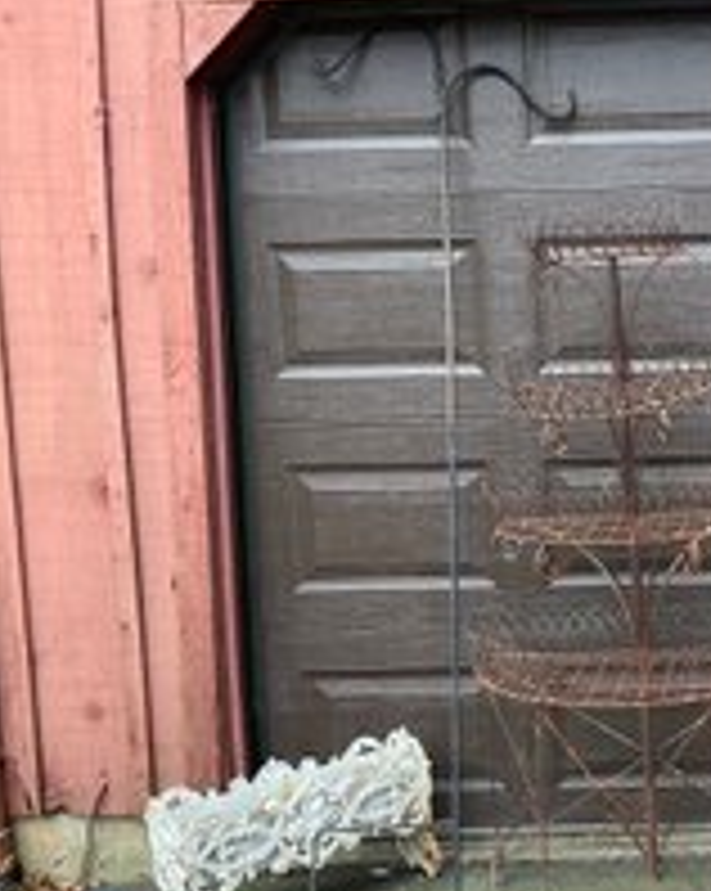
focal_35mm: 49
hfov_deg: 29.1
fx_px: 1291
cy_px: 529
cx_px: 691
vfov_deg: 37.9
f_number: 1.8
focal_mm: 3
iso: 25
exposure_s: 1/120
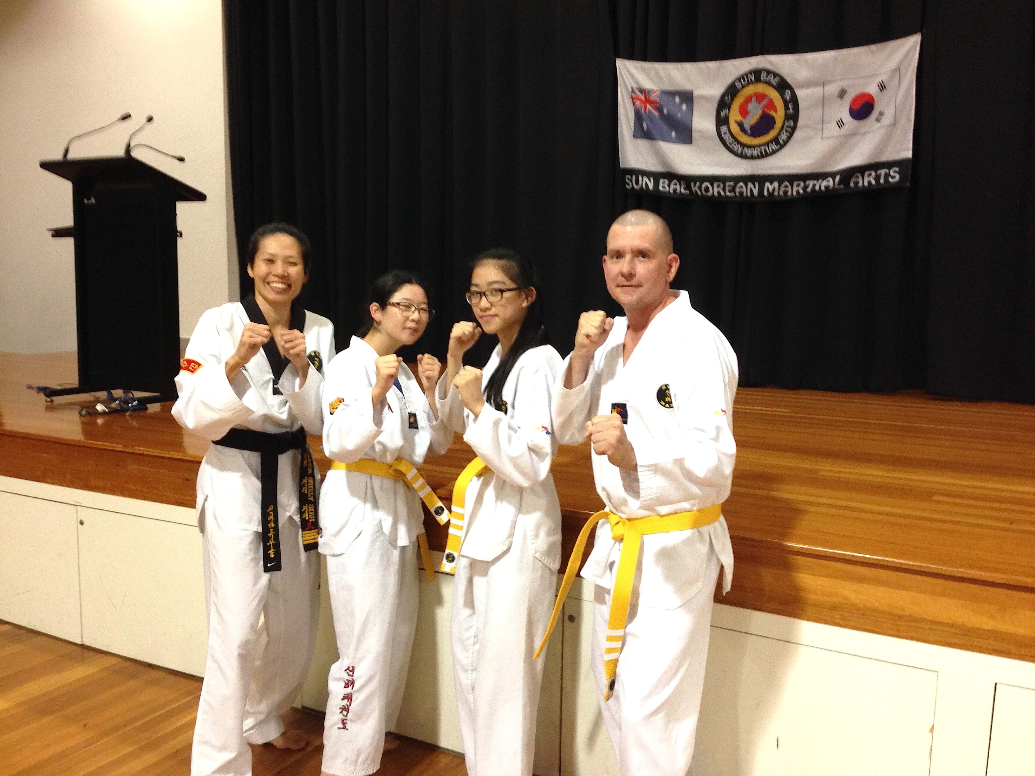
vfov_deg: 42.9
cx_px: 518
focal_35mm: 33
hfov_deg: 55.4
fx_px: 987
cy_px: 388
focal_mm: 4.12
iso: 160
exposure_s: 1/20
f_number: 2.4
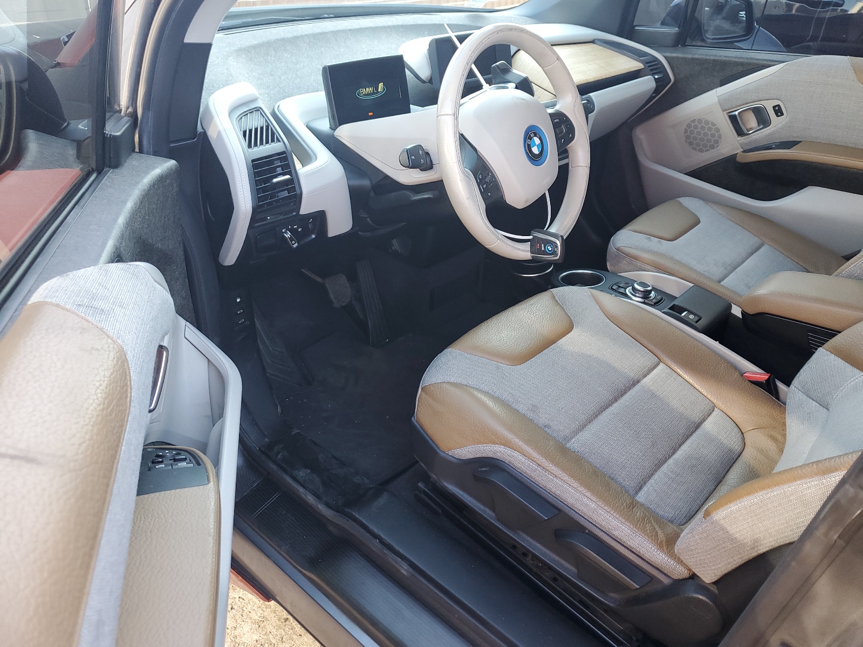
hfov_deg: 67.3
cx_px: 432
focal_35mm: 26
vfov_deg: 53.1
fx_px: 648
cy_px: 324
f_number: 1.5
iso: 83
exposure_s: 1/100
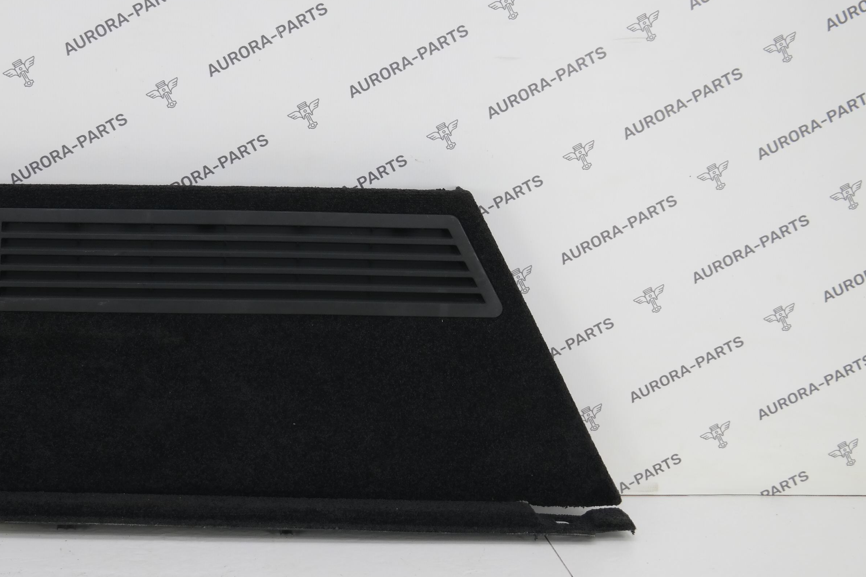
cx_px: 215
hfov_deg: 31.8
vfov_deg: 21.9
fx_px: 1491
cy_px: 321
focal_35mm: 62
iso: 200
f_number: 4
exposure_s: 1/60
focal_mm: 25
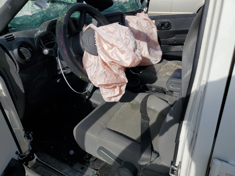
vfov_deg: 53.1
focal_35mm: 26
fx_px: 177
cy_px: 88
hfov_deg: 67.3
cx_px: 118
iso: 50
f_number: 1.5
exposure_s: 1/5000
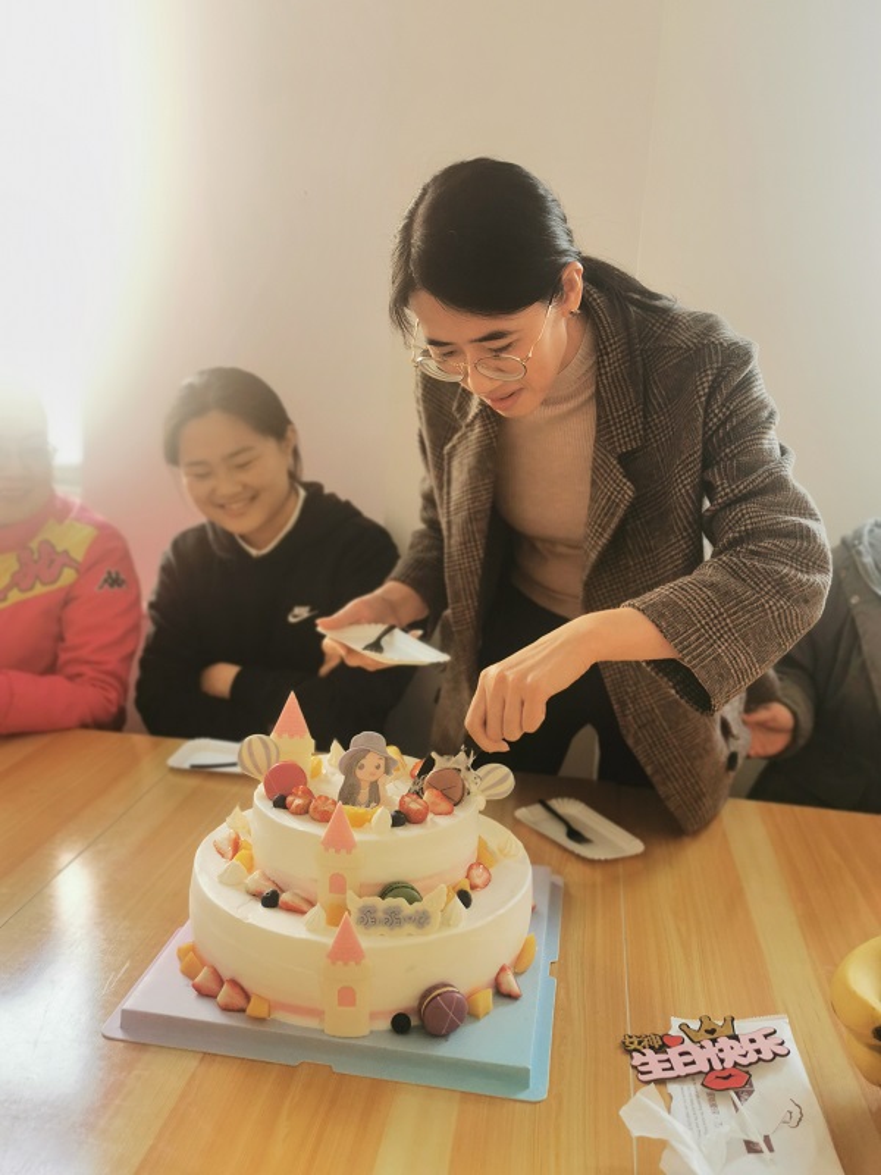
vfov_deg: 60.0
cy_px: 588
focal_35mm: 30
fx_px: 1018
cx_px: 440
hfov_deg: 46.8
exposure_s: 1/100
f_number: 1.8
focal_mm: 5.58
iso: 80
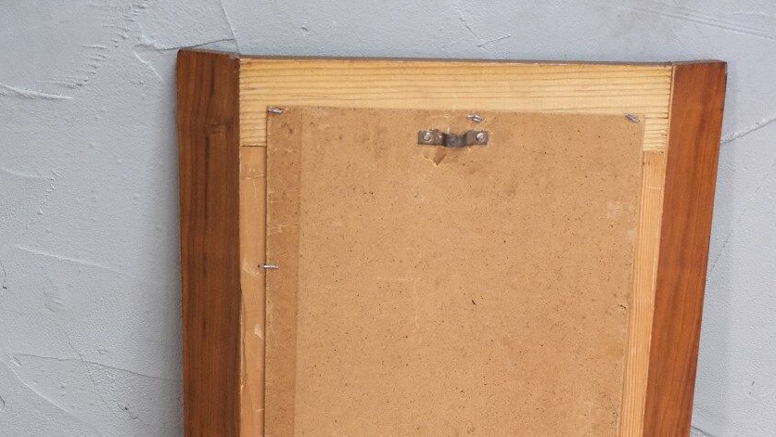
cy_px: 537
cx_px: 391
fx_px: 1605
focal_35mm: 78
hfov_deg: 27.2
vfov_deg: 14.9
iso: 4000
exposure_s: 1/50
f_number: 4
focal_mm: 32.5
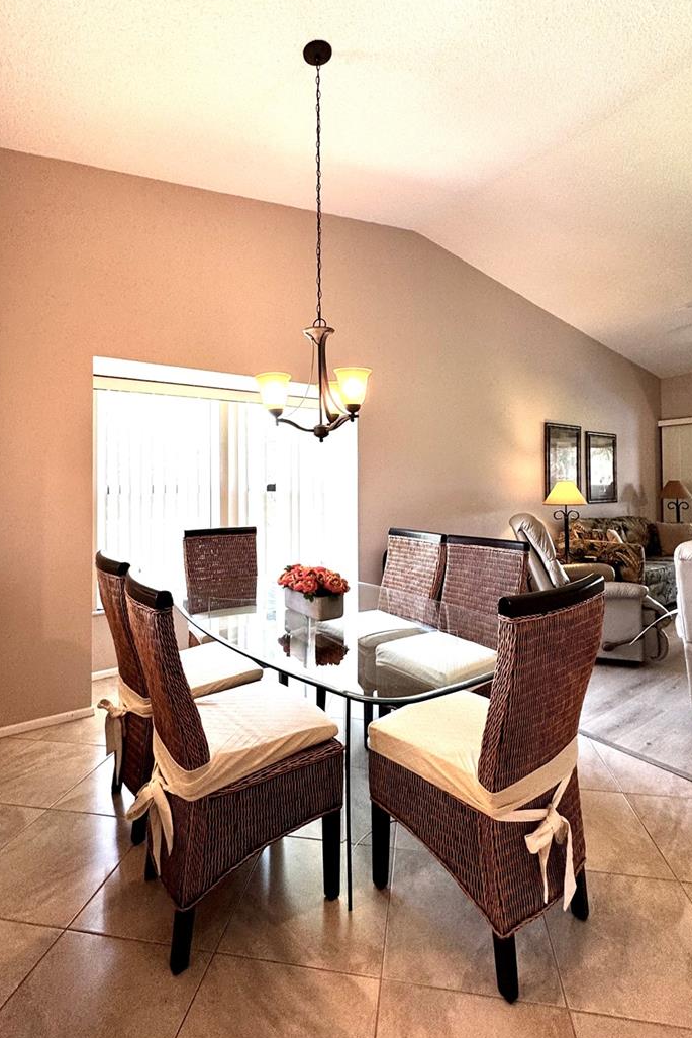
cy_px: 477
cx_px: 351
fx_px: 490
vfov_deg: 93.1
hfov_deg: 70.4
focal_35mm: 17
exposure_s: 1/120
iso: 125
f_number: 2.2
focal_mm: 2.22
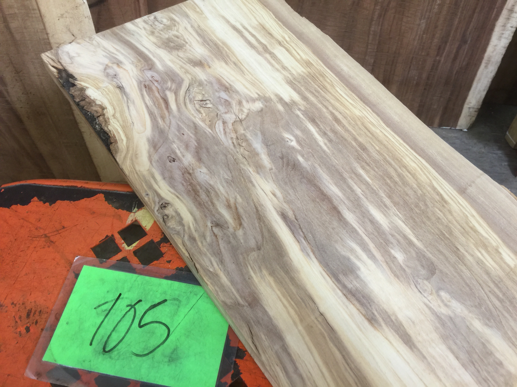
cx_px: 258
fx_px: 433
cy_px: 194
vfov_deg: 48.2
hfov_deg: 61.7
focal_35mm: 29
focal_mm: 4.15
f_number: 2.2
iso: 40
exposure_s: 1/15
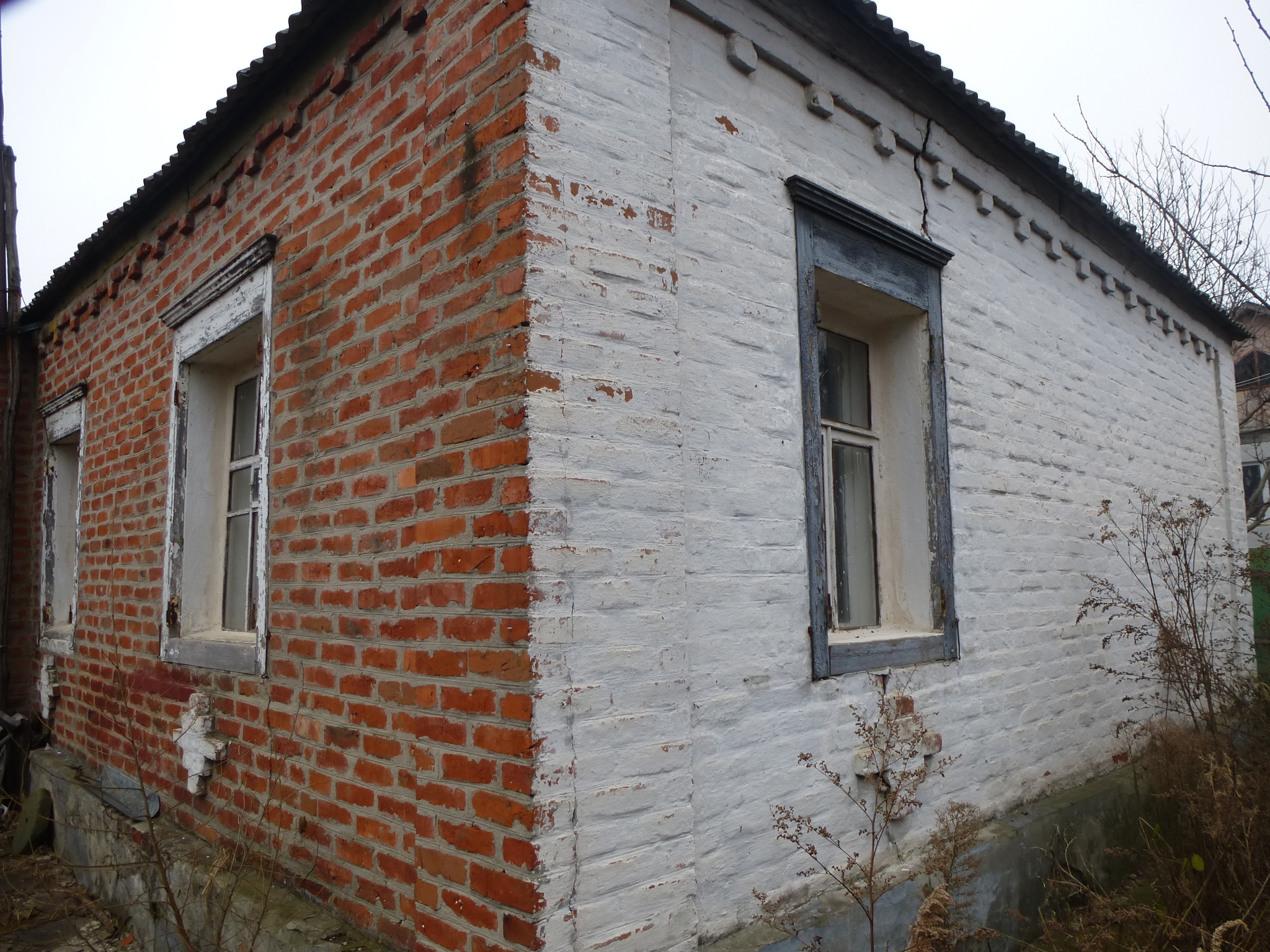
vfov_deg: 56.8
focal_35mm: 24
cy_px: 476
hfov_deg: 71.6
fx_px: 881
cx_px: 635
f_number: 3.3
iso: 100
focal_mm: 4.3
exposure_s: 1/100
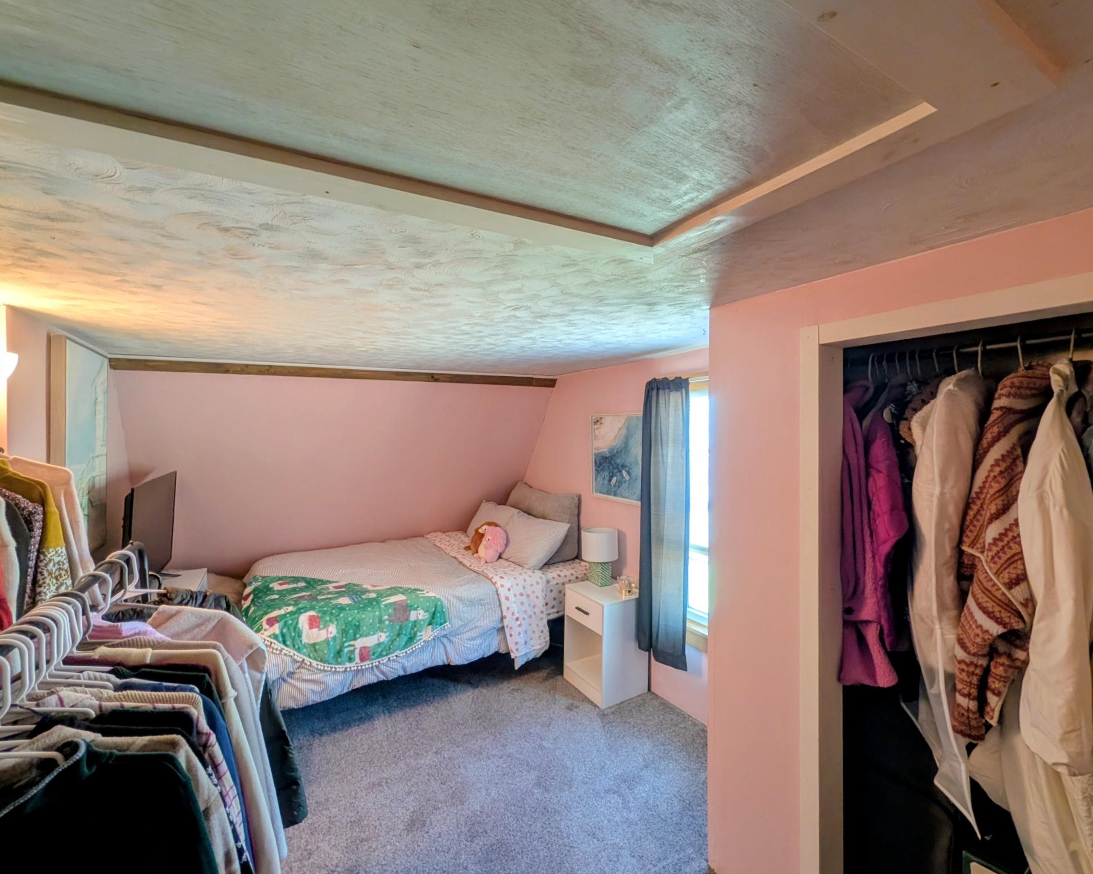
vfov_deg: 92.2
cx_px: 563
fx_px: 421
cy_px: 435
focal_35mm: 13
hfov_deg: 104.8
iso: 63
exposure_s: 1/24
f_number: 1.7
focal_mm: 2.02
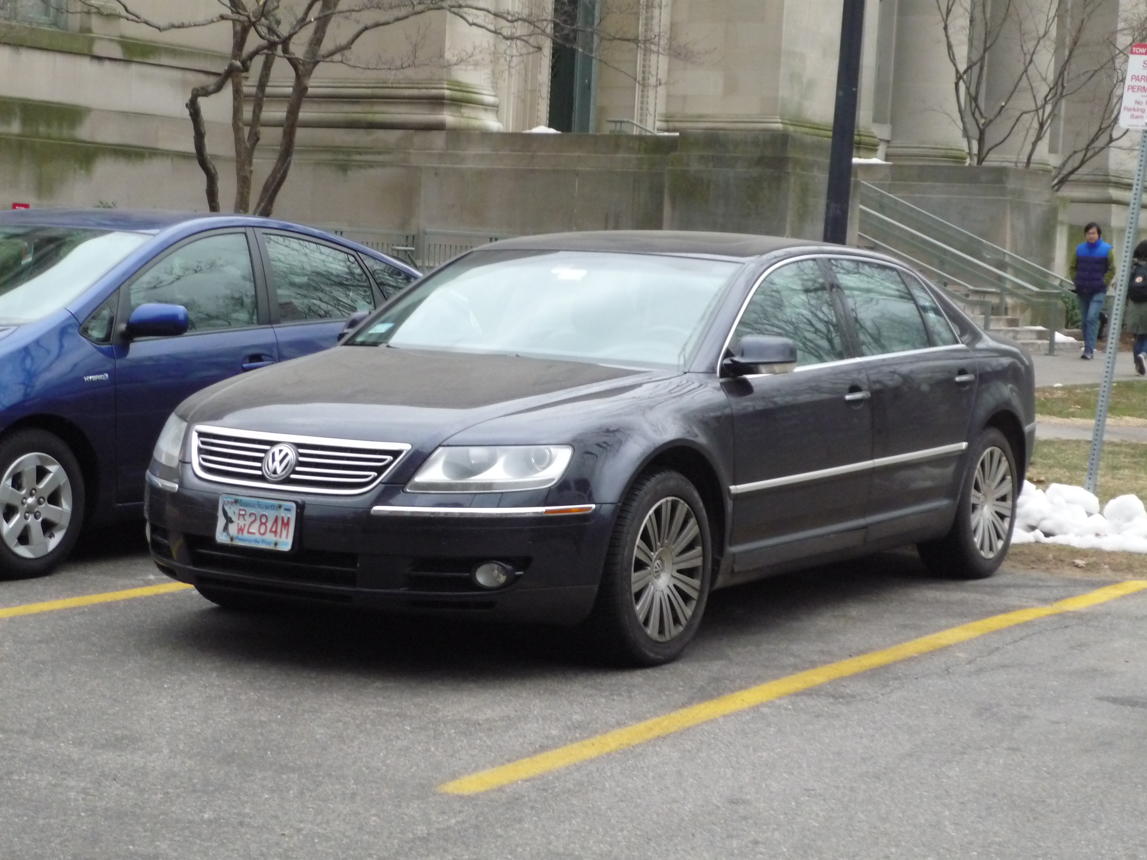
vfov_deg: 20.7
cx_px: 574
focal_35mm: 71
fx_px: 2353
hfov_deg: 27.4
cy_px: 430
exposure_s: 1/160
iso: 400
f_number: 4
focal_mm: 11.7
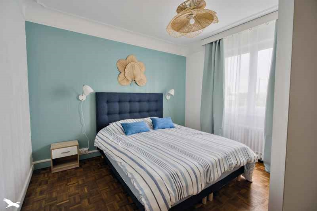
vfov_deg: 73.7
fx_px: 141
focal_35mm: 16
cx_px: 158
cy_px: 106
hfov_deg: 96.7
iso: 800
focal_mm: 16
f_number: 8
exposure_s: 1/40
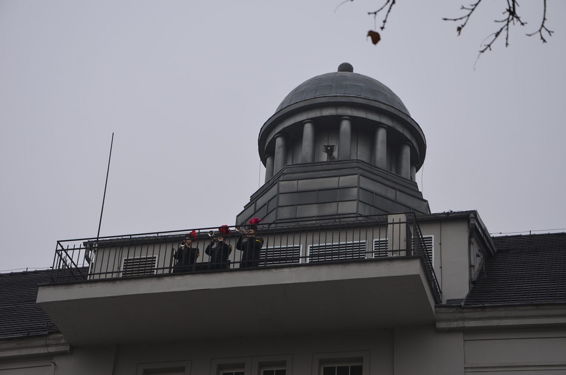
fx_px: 1365
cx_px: 283
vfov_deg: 15.6
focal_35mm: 87
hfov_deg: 23.4
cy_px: 188
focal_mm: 58
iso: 100
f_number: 6.3
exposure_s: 1/200
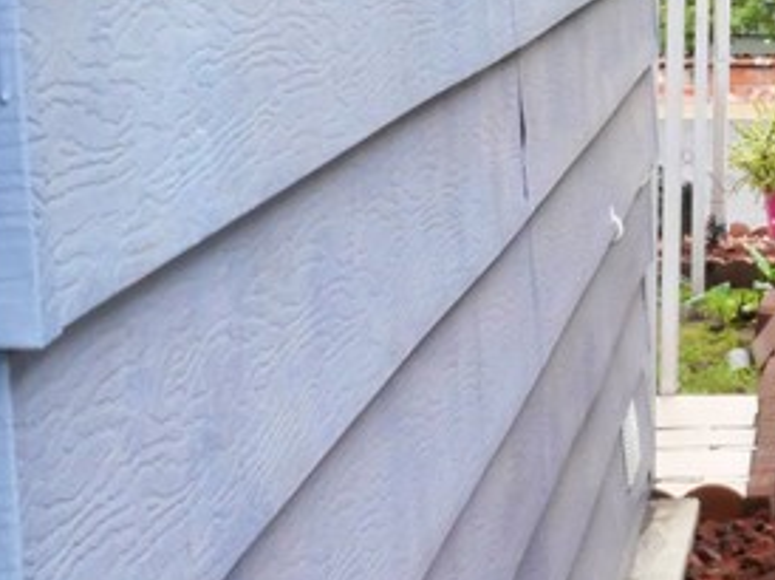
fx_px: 4183
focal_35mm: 187
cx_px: 1273
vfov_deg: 7.9
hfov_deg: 10.1
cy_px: 6
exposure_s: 1/15
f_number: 22
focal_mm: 25
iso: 1250
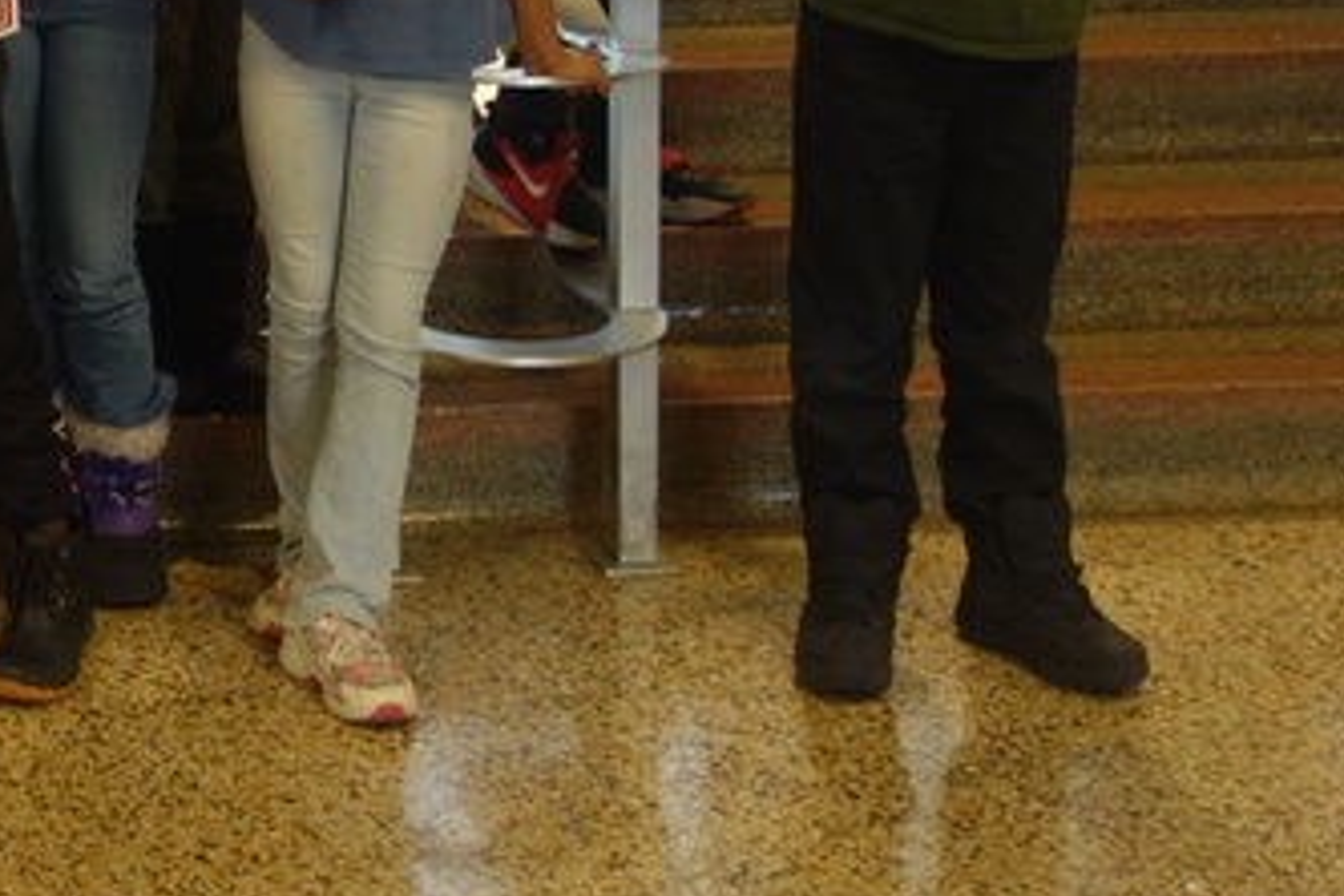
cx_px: -436
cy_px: -196
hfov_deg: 21.3
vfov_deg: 15.3
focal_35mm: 86
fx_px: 3210
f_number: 1.8
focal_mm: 10.4
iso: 125
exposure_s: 1/40
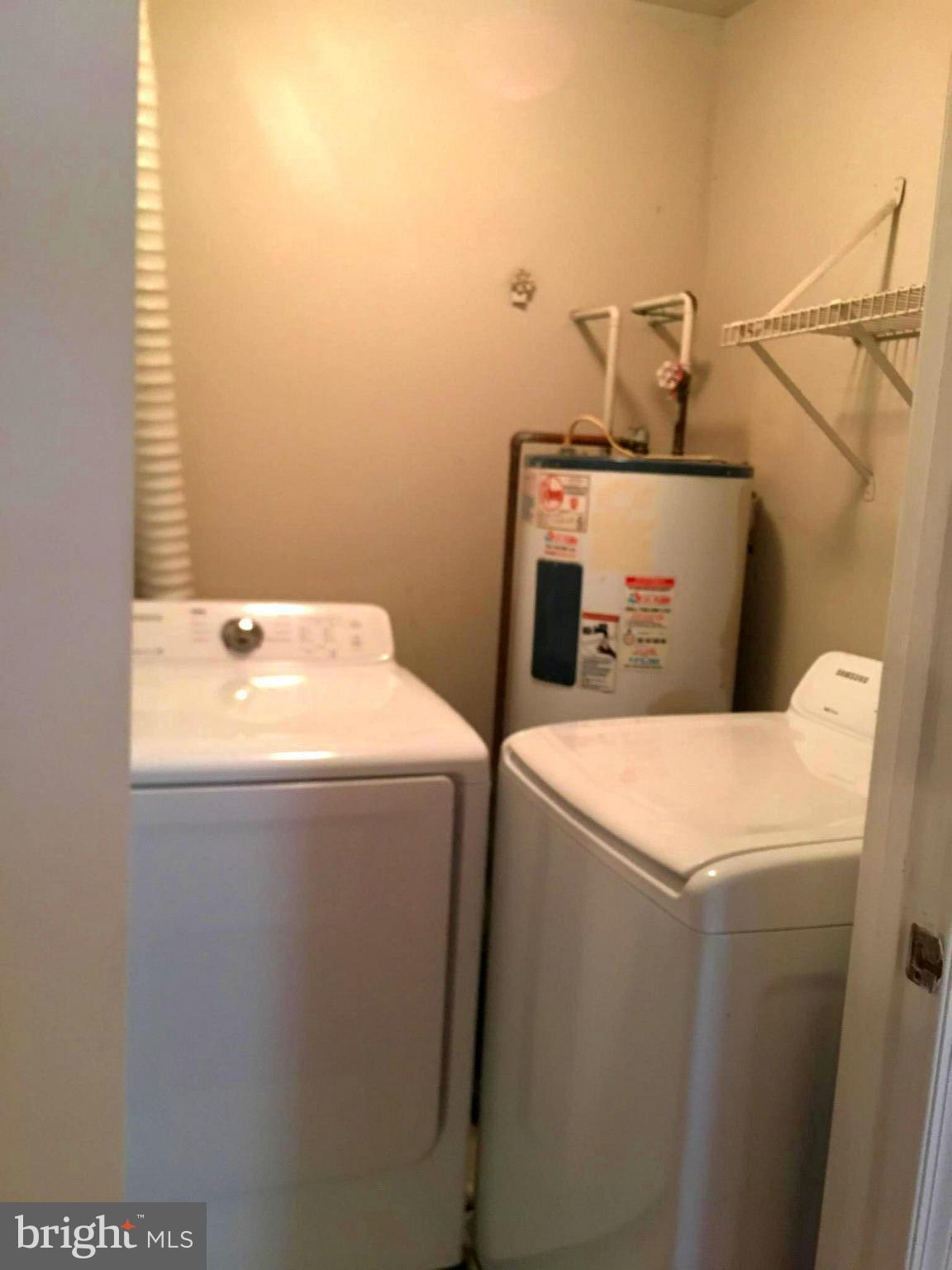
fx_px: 1063
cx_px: 476
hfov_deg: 48.2
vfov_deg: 61.7
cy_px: 635
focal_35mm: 29
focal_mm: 4.15
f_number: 2.2
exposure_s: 1/8
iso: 80
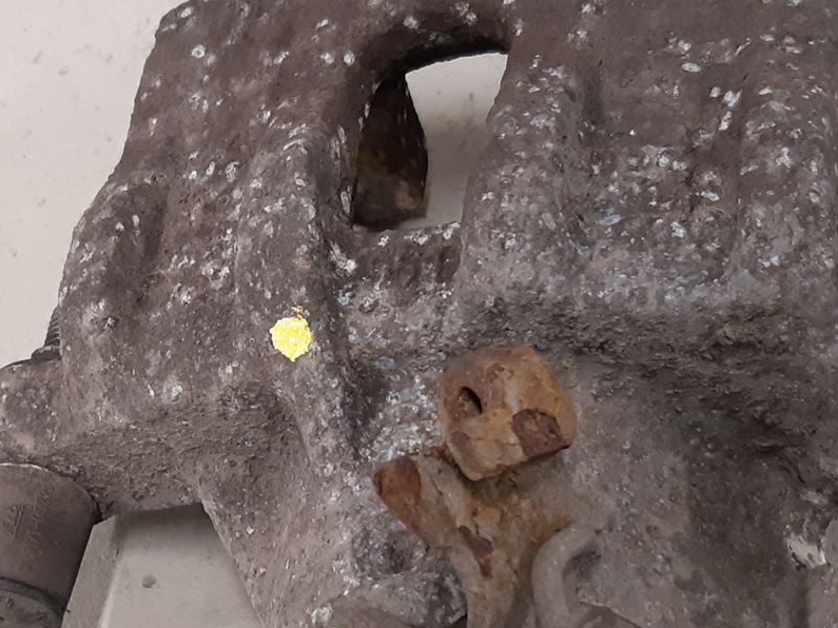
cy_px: 515
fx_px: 1622
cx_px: 310
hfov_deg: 28.9
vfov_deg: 21.6
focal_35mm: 67
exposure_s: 1/50
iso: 200
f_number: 1.7
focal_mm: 3.93
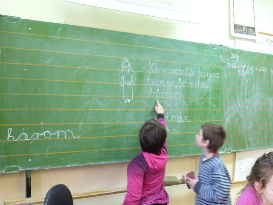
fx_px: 355
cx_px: 136
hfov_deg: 42.1
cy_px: 102
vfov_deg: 32.2
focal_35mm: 45
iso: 400
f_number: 2.8
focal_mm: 4.8
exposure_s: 1/13
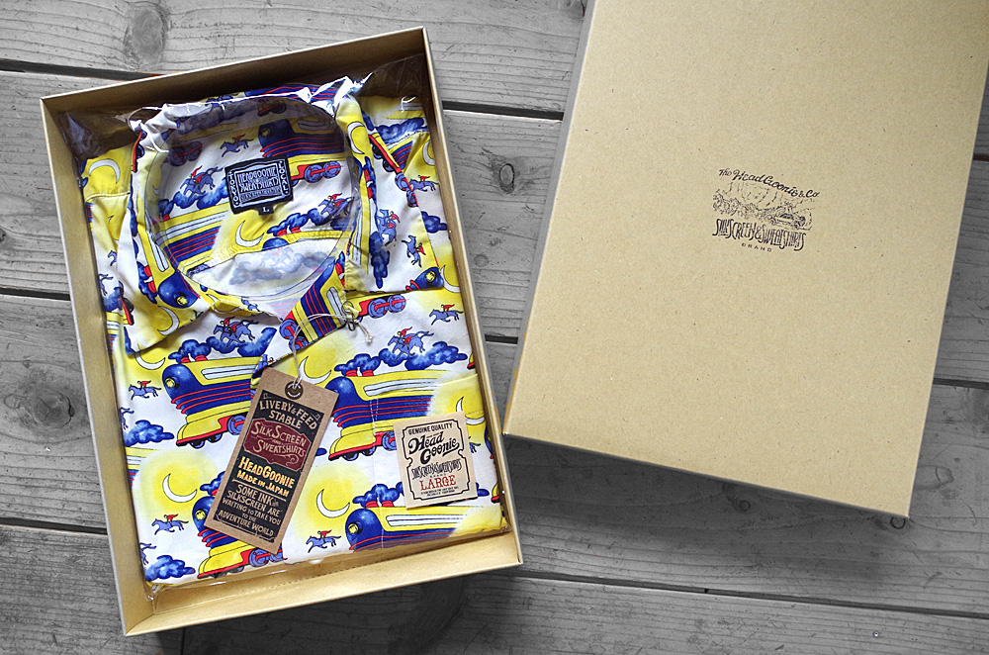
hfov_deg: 49.2
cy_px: 328
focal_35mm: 39
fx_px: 1079
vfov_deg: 33.7
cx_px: 494
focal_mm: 26.25
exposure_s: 1/250
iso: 800
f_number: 5.6
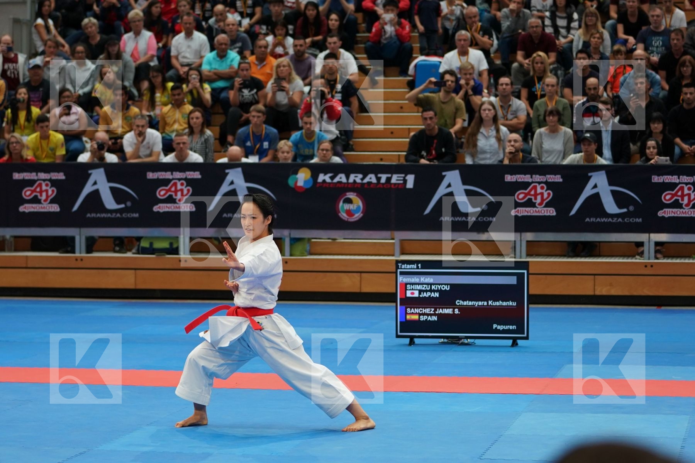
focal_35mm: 105
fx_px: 2027
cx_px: 348
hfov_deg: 19.5
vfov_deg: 13.0
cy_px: 232
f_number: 2.8
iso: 800
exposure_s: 1/500
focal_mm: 70
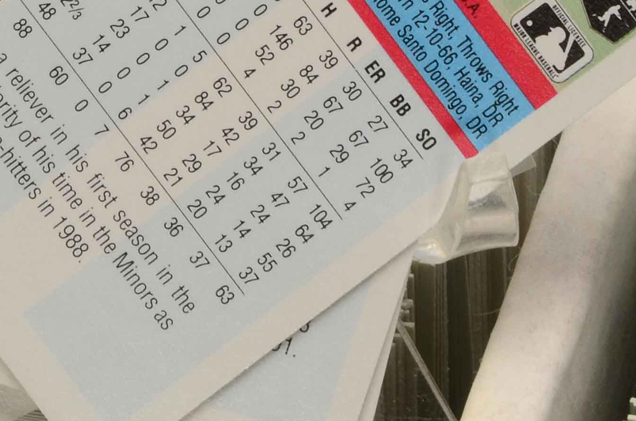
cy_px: -139
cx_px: -20
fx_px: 7792
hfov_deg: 4.7
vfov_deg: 3.1
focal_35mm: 442
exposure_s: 1/160
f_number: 20
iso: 200
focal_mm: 80
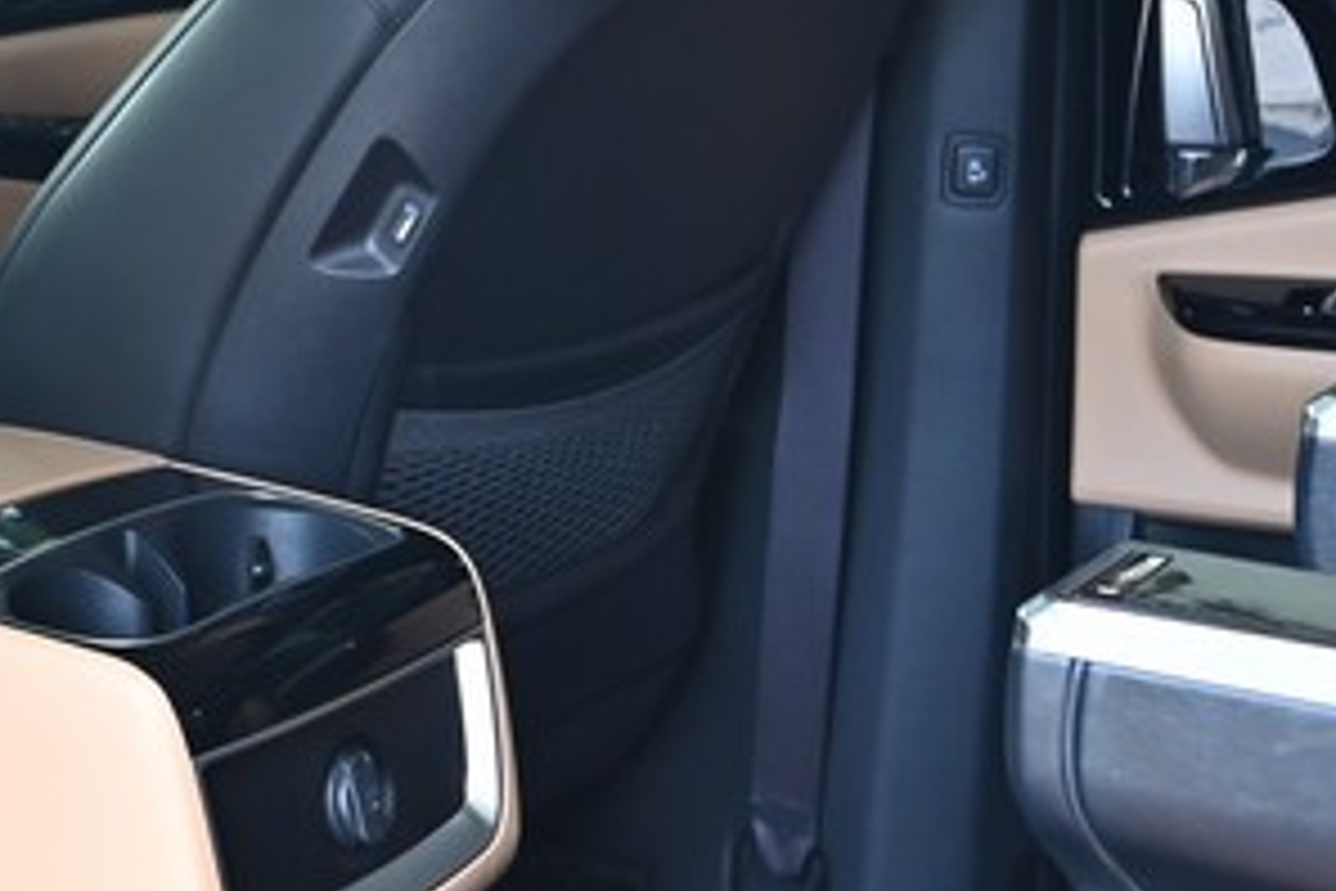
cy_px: 104
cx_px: 72
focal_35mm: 89
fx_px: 3303
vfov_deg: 15.2
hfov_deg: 22.2
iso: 400
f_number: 5.6
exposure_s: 1/30
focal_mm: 24
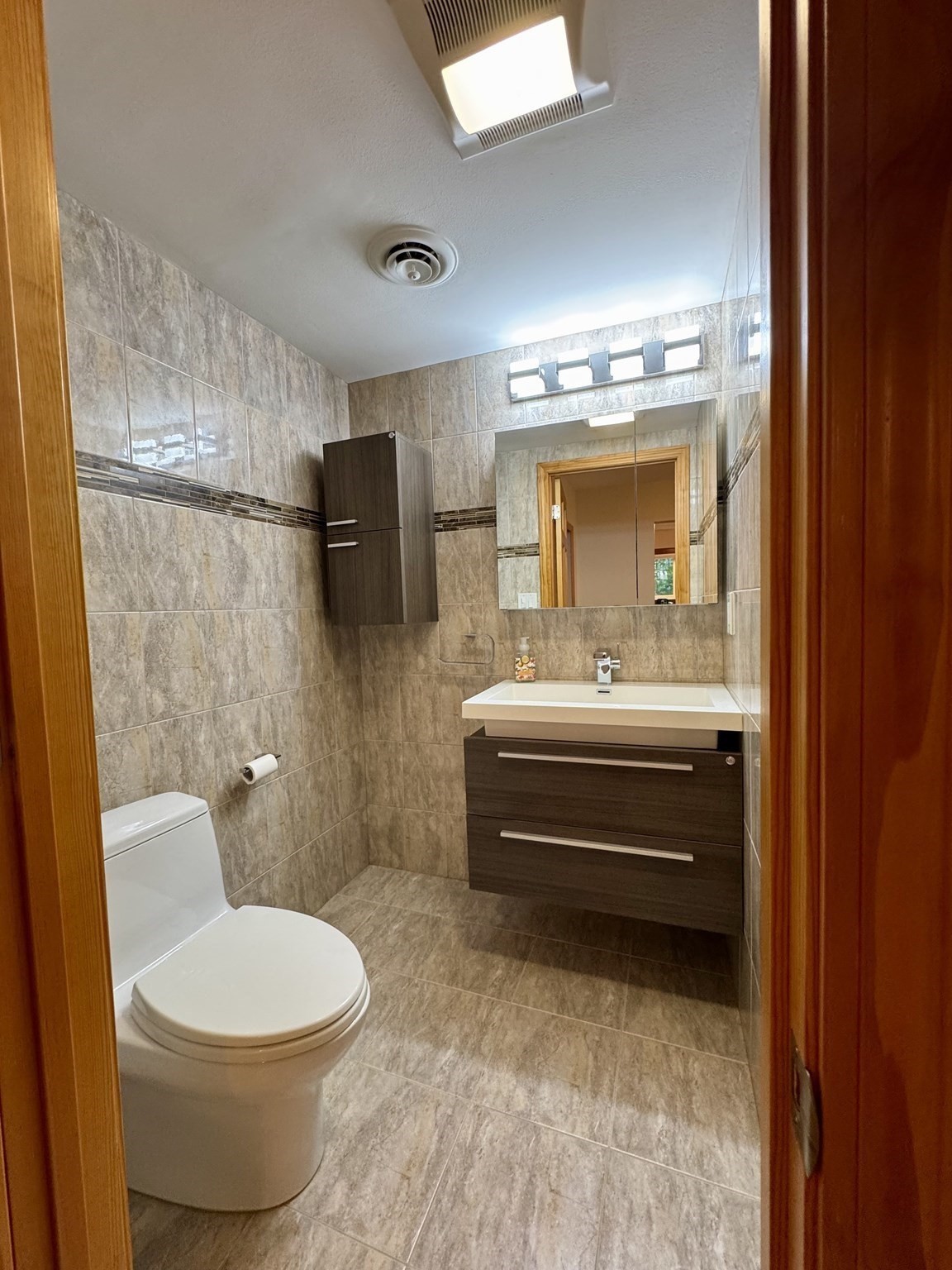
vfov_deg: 102.1
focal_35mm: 14
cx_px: 476
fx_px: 513
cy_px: 635
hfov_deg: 85.7
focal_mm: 2.22
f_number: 2.2
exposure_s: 1/60
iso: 200
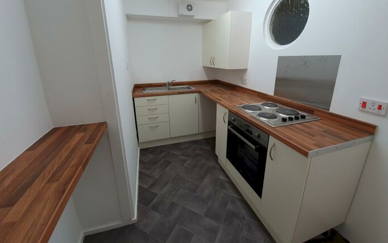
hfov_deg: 105.3
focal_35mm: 14
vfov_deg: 78.3
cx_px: 195
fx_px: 148
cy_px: 105
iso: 125
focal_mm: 1.8
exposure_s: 1/50
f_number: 2.2
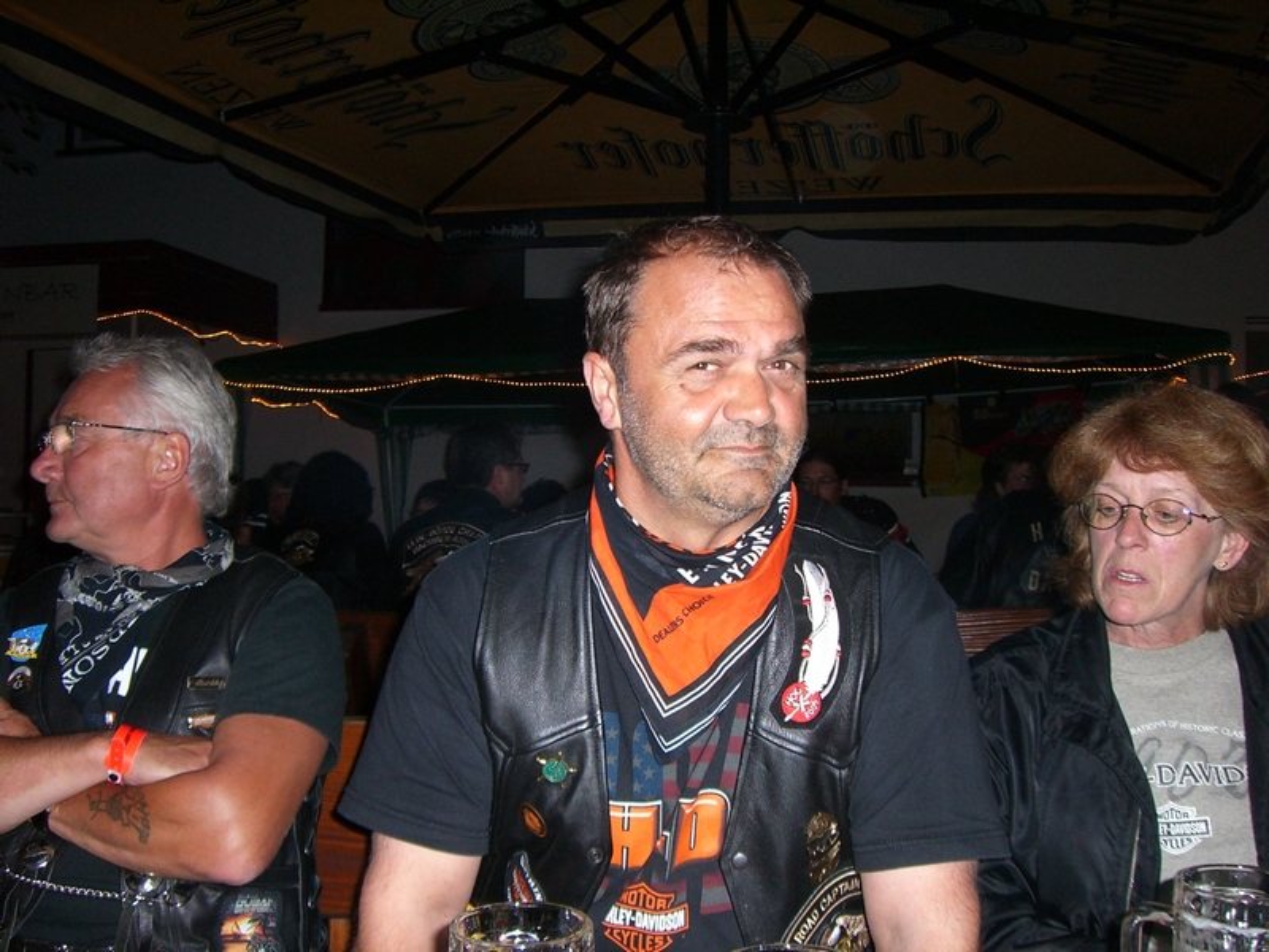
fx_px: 1393
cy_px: 476
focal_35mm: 38
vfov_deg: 37.7
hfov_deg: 49.0
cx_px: 634
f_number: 2.7
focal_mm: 6.2
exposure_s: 1/60
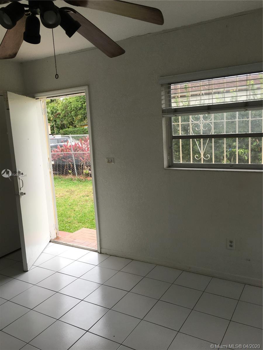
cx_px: 132
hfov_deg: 48.2
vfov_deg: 61.7
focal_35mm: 29
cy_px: 175
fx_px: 294
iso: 25
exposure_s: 1/223
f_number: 2.2
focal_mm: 4.15
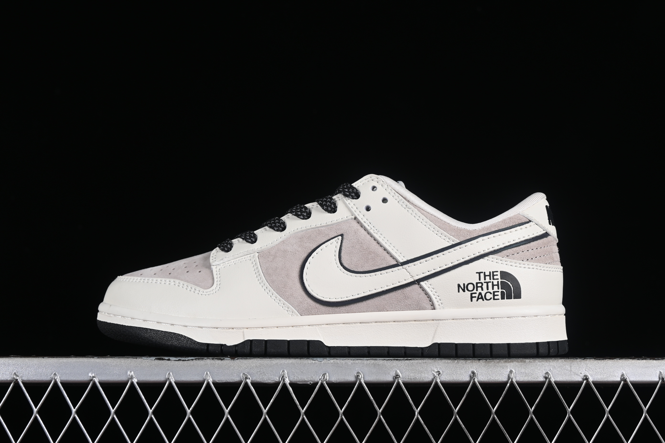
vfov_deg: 18.2
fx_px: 1385
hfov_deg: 27.0
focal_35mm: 75
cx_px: 332
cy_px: 222
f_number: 8
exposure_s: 1/80
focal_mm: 50
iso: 160
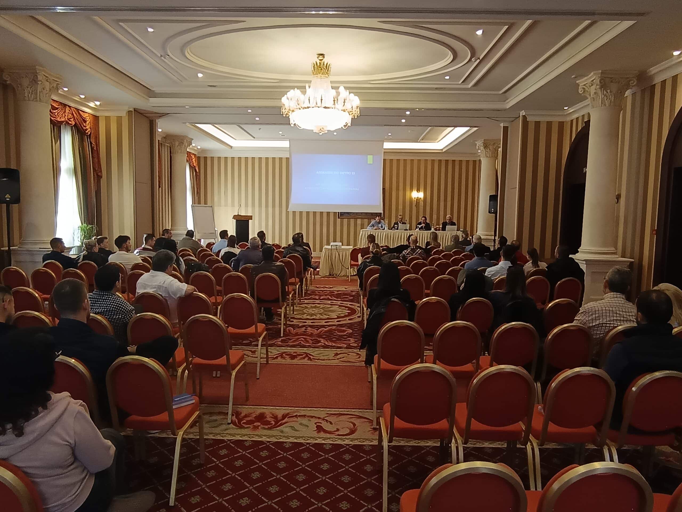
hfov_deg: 94.5
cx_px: 341
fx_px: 315
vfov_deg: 78.1
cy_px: 256
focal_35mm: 16
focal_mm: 1.65
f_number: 2.2
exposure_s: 1/50
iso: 342
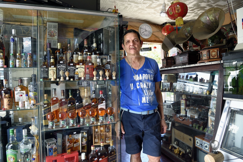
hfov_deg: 73.8
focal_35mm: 24
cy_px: 81
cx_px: 122
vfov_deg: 53.1
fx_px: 162
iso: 800
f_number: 8
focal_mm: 24
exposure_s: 1/60
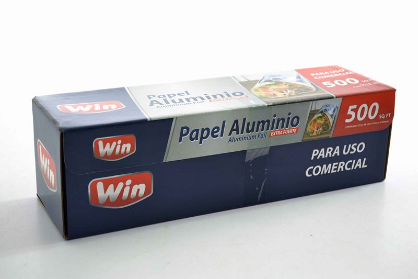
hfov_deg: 31.9
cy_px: 140
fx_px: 731
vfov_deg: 21.6
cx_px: 209
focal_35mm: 63
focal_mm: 42
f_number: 5.3
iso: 100
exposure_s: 1/4
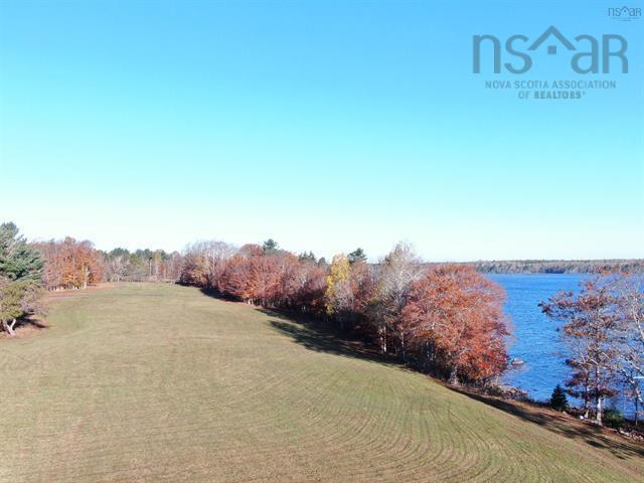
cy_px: 242
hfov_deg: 52.6
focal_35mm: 35
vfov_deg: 40.7
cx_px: 322
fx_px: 651
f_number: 3.2
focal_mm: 5.94
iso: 110
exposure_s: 1/500
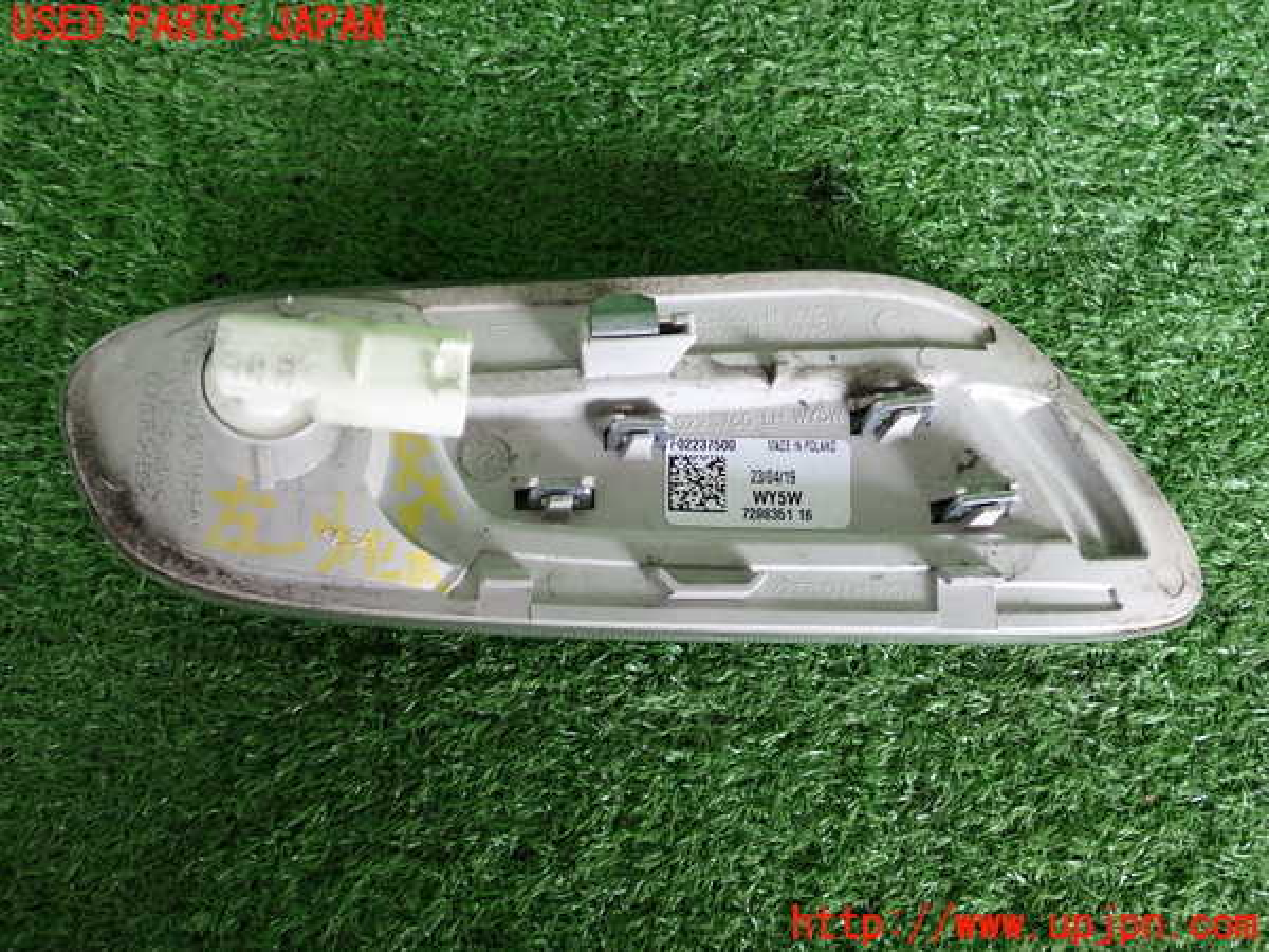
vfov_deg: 44.2
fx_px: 1173
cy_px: 476
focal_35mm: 32
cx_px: 634
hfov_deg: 56.8
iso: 200
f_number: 2.4
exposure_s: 1/80
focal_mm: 5.79
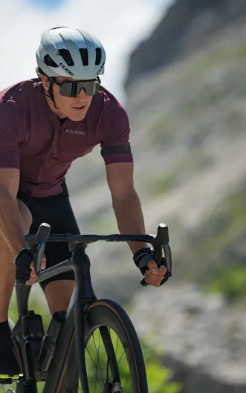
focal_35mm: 308
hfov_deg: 4.3
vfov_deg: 6.8
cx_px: 102
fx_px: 3301
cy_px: 196
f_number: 2.8
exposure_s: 1/2000
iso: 100
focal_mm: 200
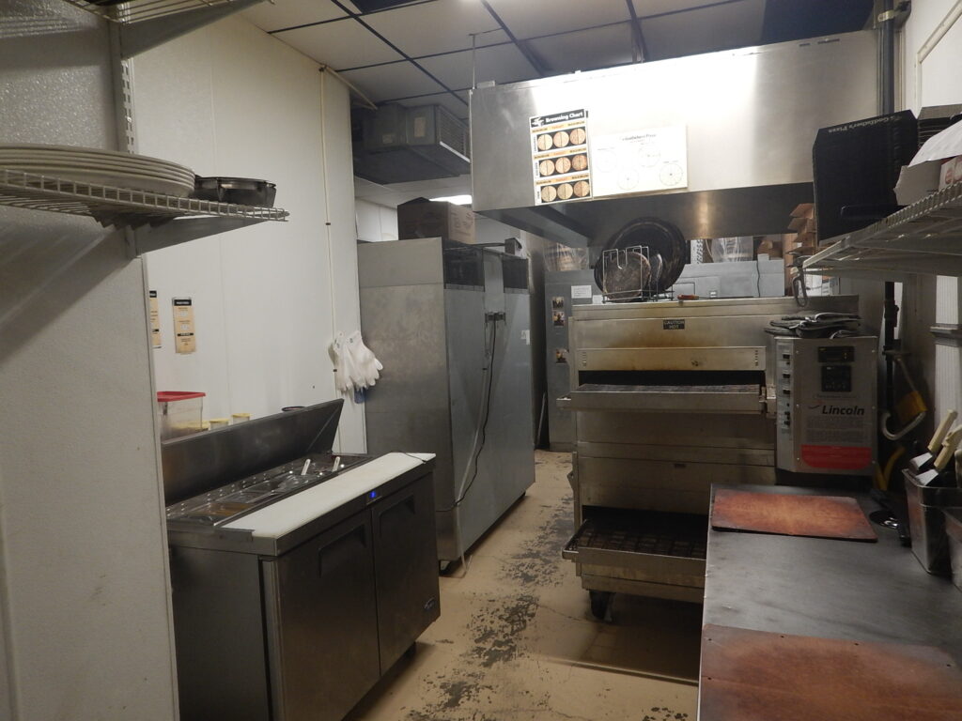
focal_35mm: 24
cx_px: 481
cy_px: 360
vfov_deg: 56.8
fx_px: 667
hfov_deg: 71.6
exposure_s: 1/30
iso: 220
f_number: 2.8
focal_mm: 4.3
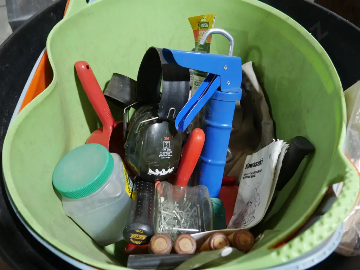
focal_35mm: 30
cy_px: 135
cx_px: 180
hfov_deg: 59.9
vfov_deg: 46.8
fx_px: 312
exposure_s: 1/60
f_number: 3.6
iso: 500
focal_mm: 15
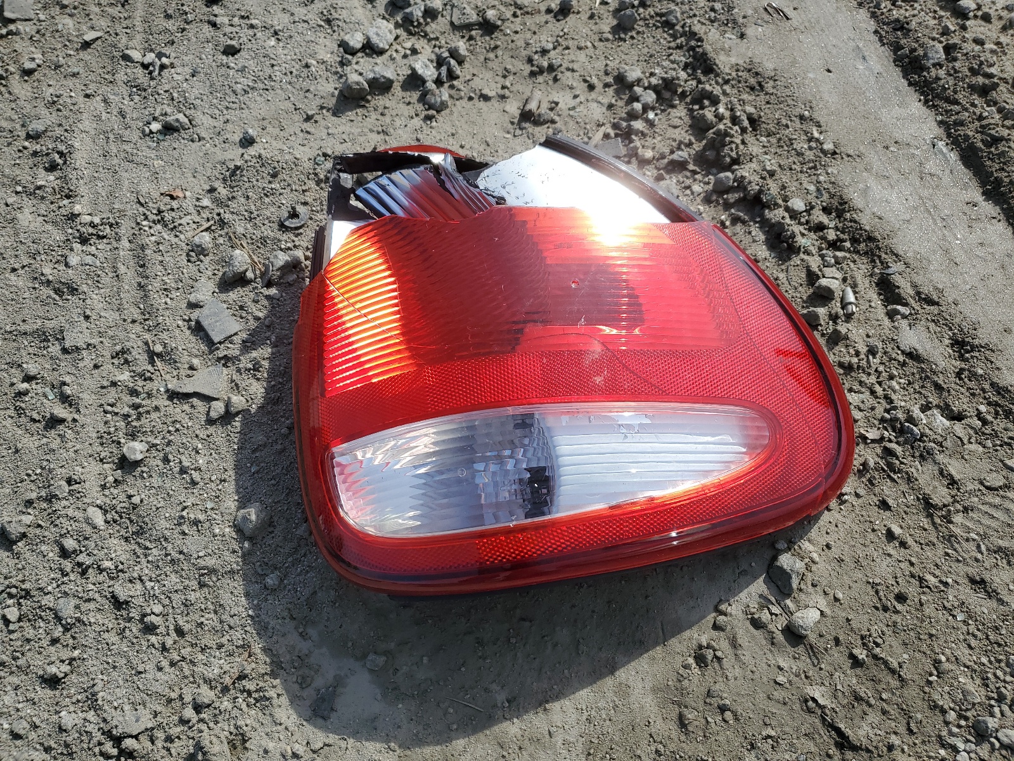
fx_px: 762
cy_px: 380
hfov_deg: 67.3
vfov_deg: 53.1
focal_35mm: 26
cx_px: 507
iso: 50
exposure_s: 1/3333
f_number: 1.5
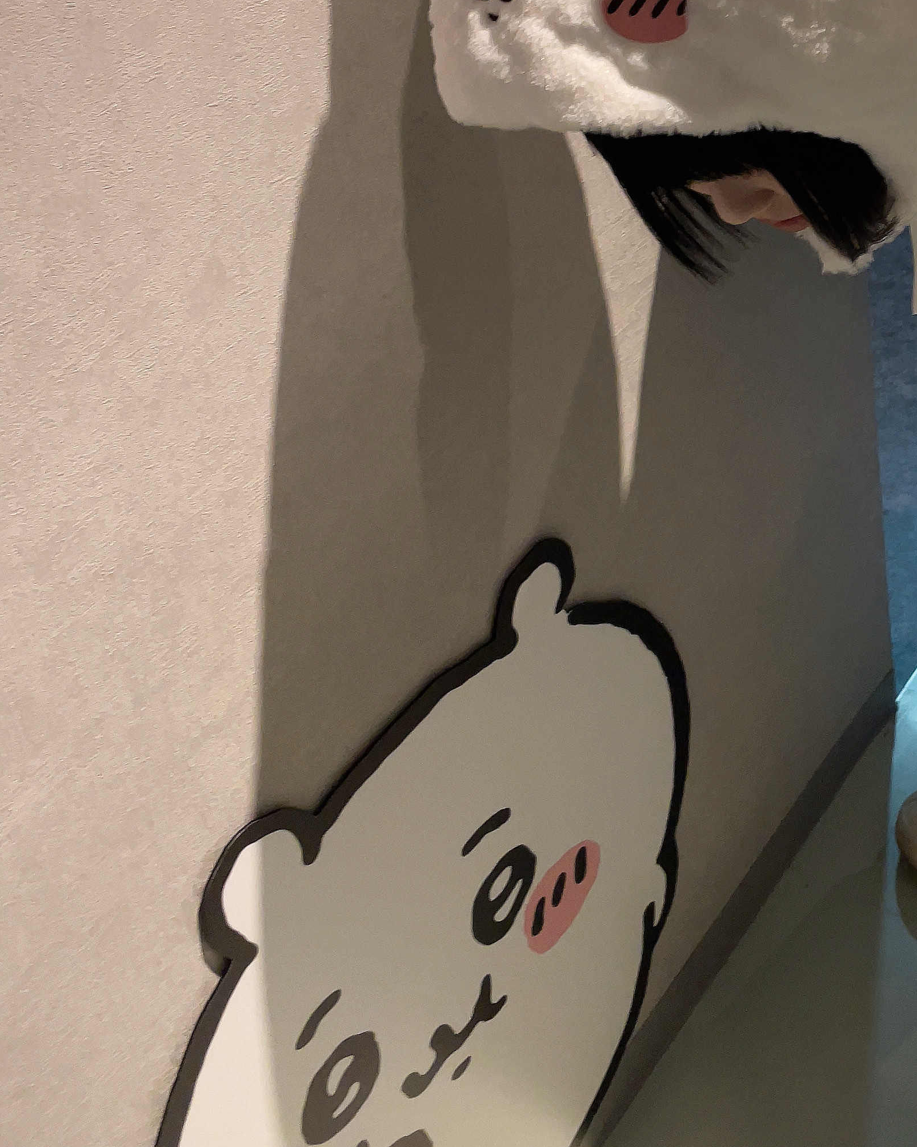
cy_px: 336
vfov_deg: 36.1
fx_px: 1730
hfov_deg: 28.3
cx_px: 863
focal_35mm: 51
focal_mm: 4.2
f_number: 1.6
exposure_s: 1/52
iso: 160
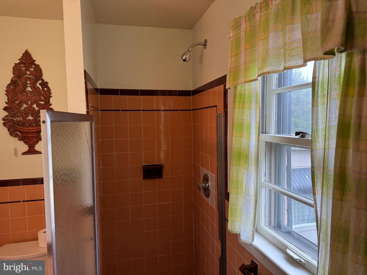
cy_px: 138
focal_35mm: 24
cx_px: 184
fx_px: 254
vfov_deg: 56.8
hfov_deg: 71.6
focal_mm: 6.76
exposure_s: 1/120
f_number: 1.78
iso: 125
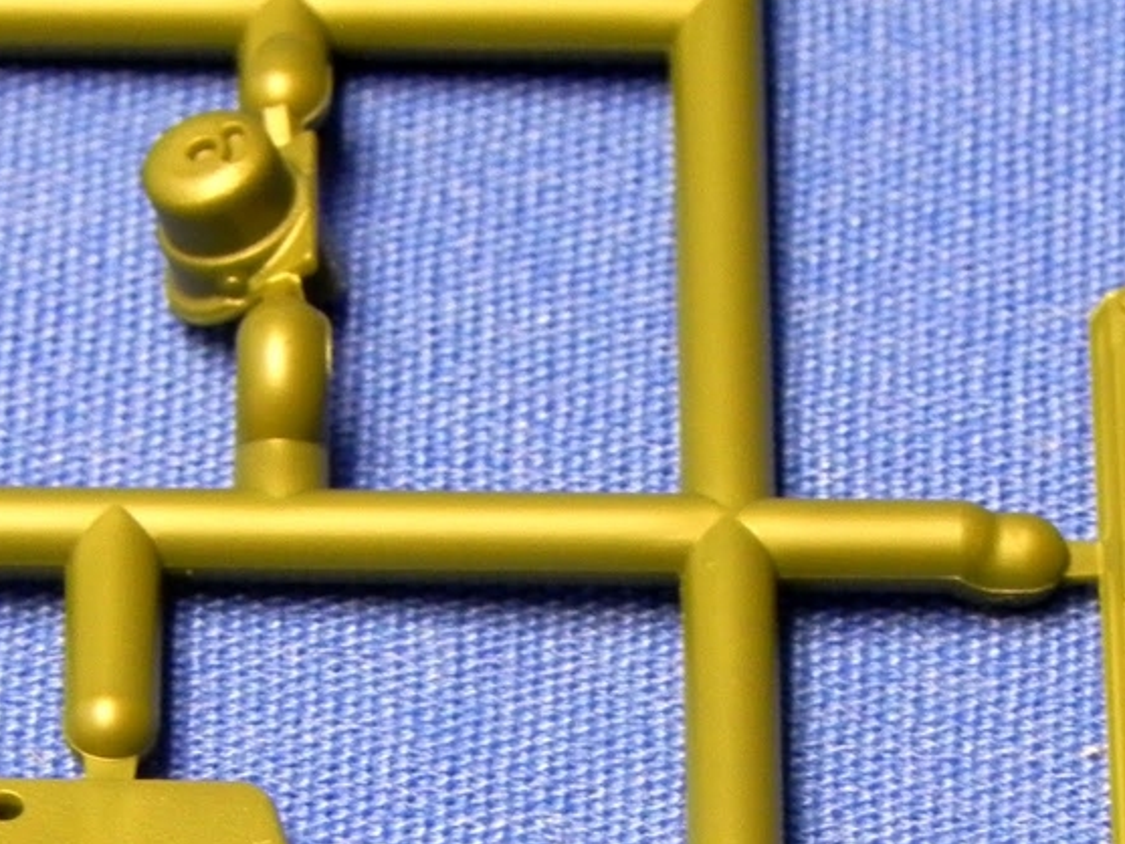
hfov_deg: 4.7
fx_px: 13750
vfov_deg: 3.5
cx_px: 244
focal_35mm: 423
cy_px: 949
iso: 400
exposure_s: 1/10.4
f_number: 4.5
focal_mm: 32.7
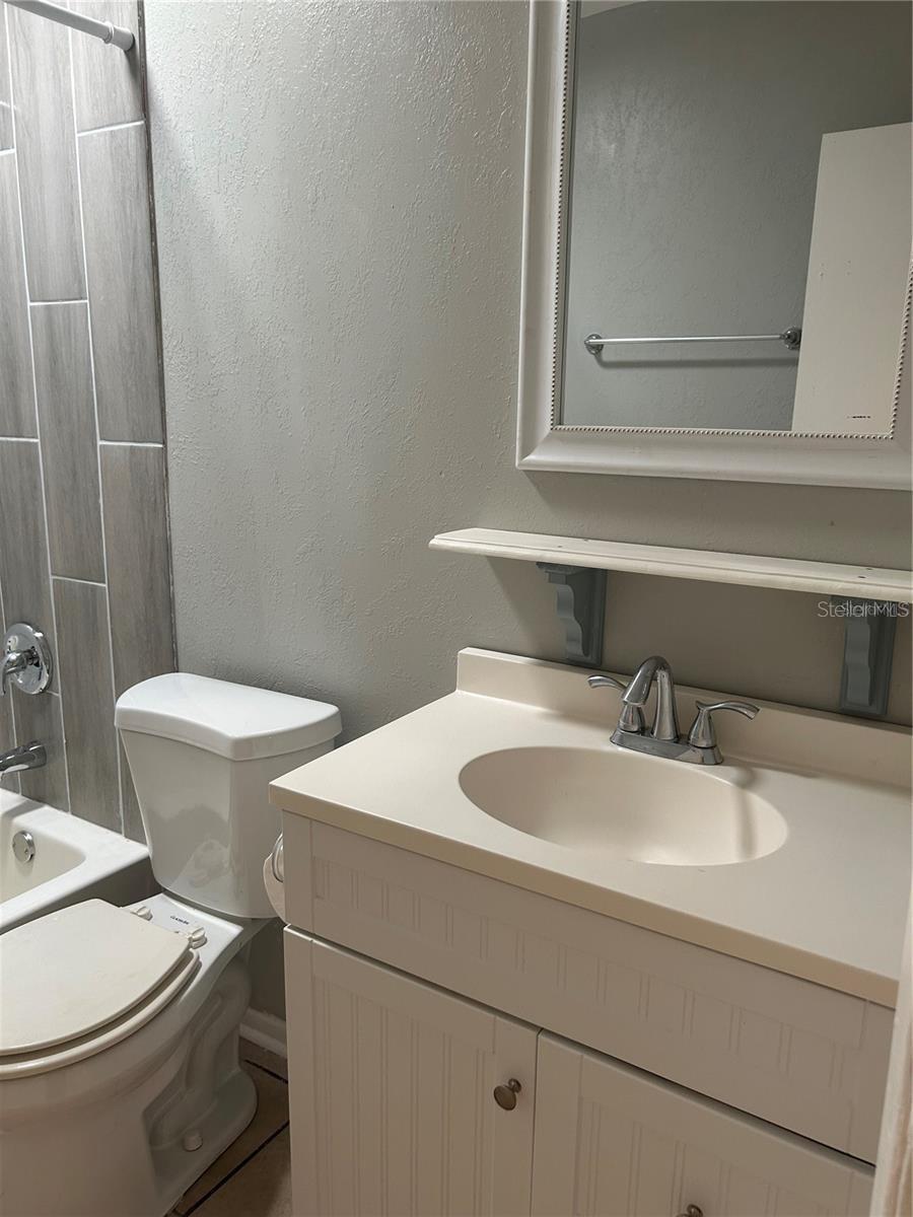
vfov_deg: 67.3
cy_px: 608
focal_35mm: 26
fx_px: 914
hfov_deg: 53.1
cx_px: 456
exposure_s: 1/60
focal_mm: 5.7
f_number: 1.5
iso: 100
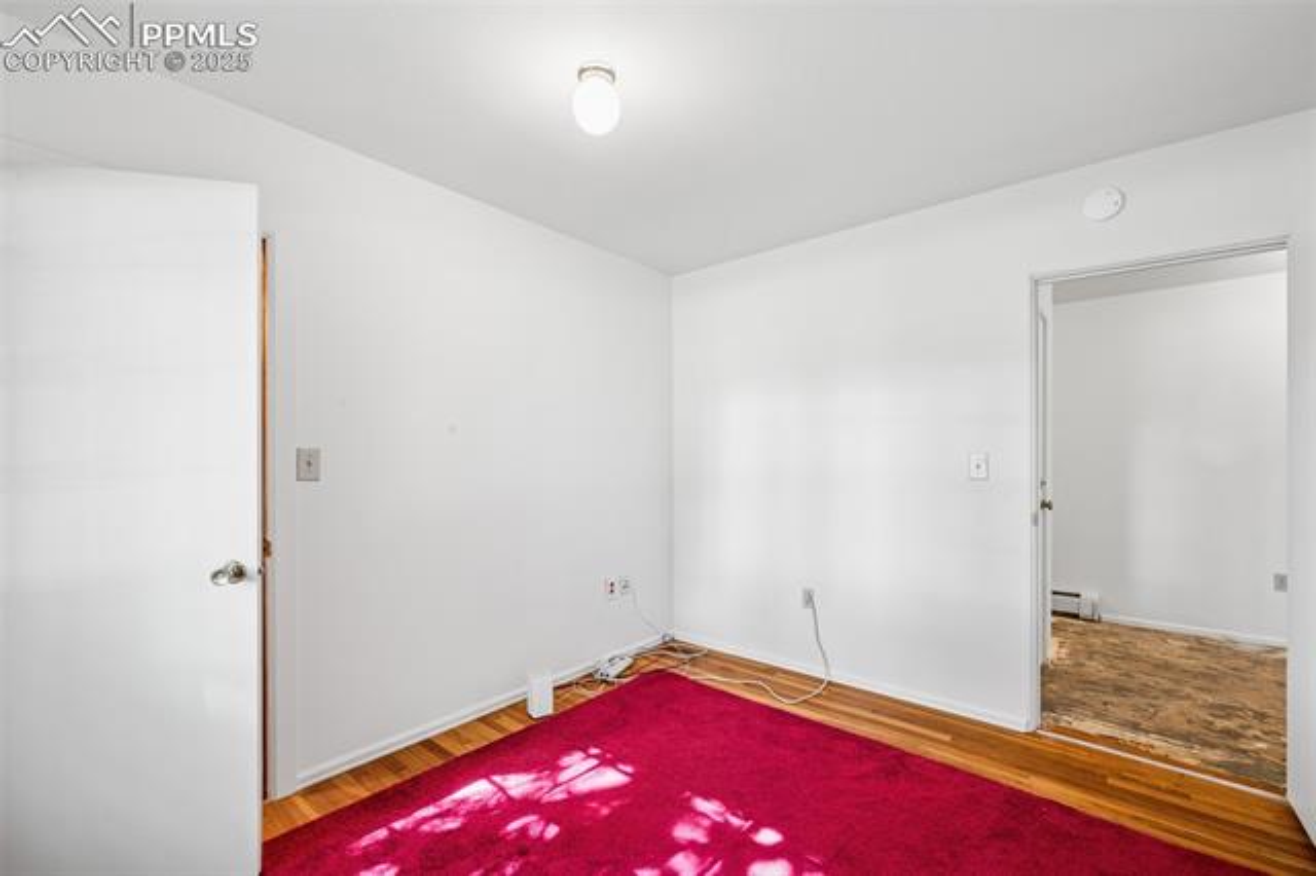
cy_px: 438
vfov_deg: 77.3
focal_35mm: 15
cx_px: 658
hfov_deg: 100.4
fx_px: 548
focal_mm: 15
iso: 100
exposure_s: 1.6
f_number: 11
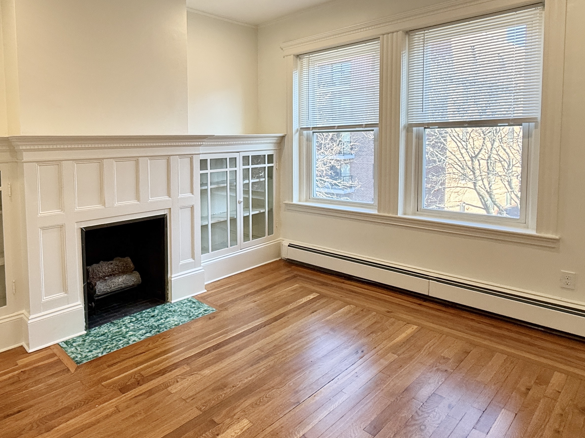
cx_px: 194
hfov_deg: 69.5
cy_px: 167
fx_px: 406
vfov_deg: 56.2
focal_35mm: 24
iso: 125
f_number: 2.2
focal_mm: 2.22
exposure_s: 1/120
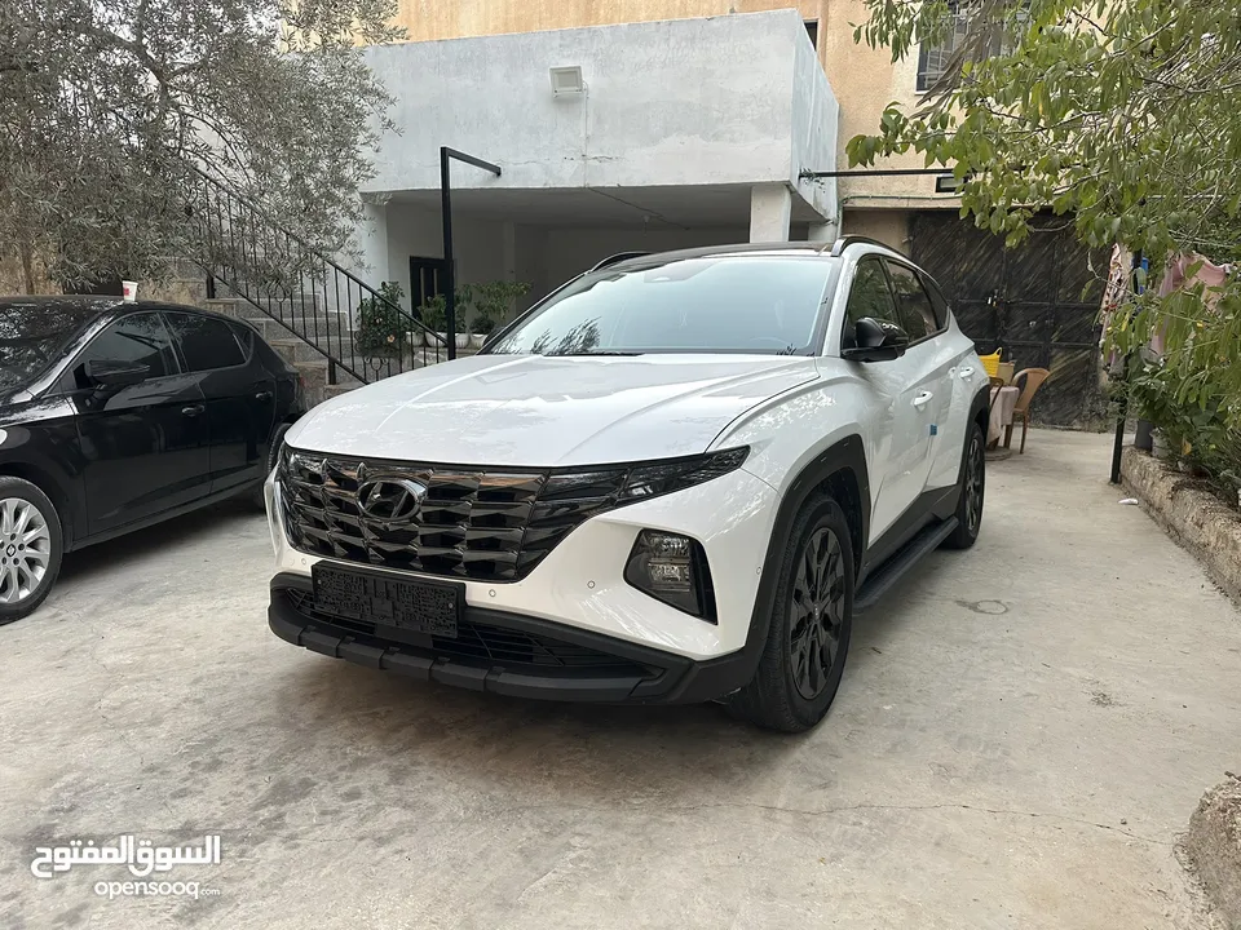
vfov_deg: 56.8
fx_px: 860
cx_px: 620
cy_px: 465
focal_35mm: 24
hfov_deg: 71.6
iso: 200
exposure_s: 1/100
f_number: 1.78
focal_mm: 6.86
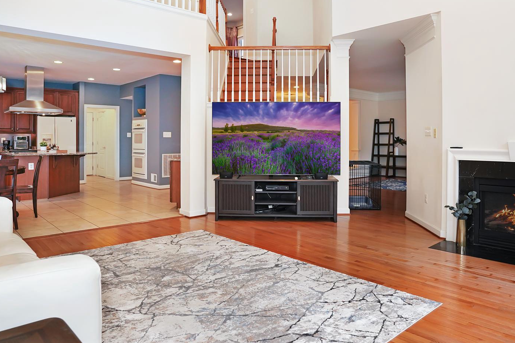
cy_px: 148
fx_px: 358
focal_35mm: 25
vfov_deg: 51.1
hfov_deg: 71.5
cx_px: 262
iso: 1250
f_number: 4
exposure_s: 1/160
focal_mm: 17
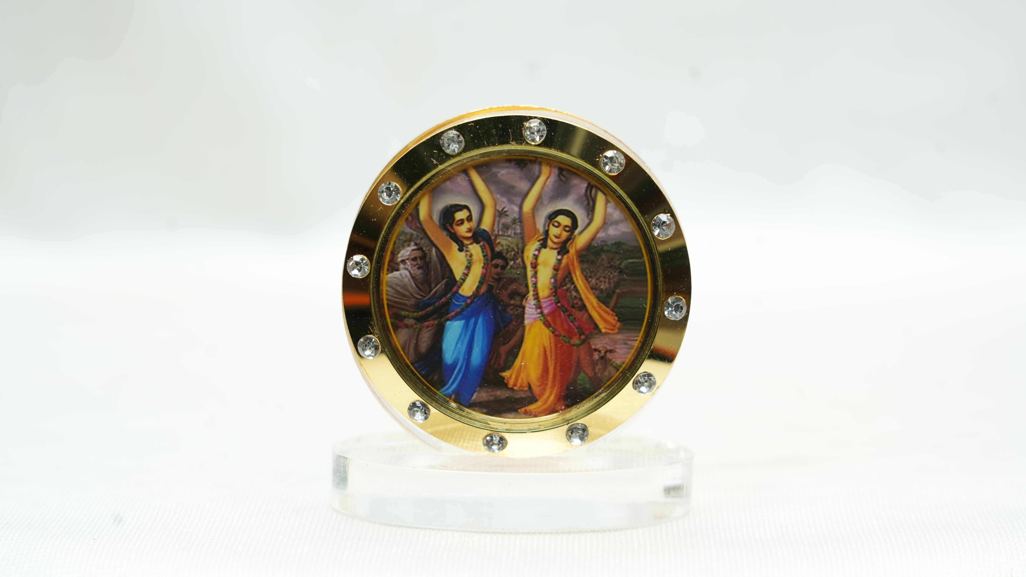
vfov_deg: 10.9
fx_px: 3020
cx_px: 514
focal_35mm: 111
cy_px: 294
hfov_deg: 19.3
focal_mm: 105
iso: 500
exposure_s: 1/50
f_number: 7.1
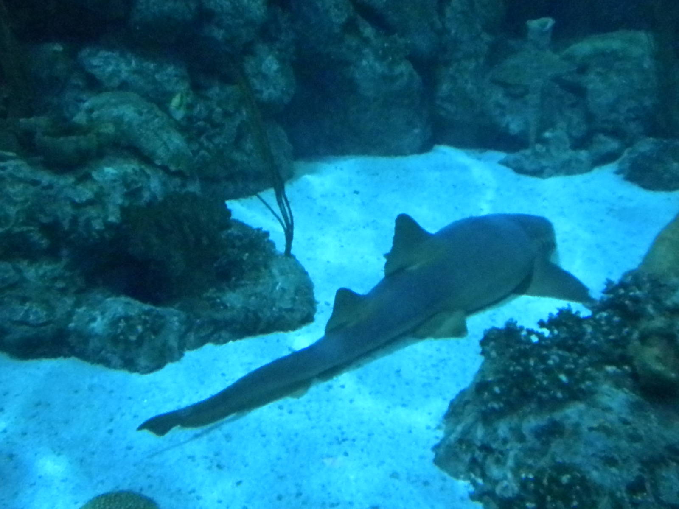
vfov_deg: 38.7
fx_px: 726
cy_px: 254
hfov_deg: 50.1
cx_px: 340
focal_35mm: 37
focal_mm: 6.6
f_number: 3.5
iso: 2528
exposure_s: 1/55
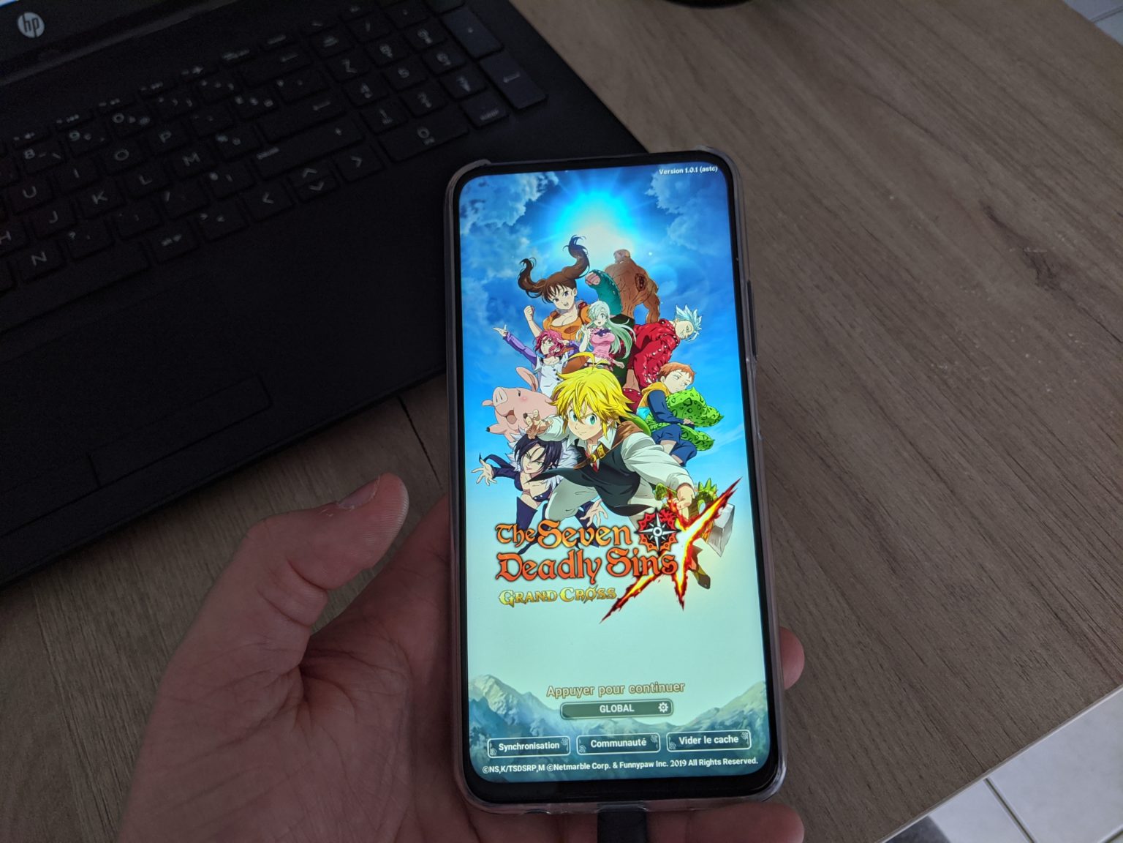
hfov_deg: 65.3
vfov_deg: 51.4
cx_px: 562
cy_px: 422
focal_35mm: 27
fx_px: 876
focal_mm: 4.44
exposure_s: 1/99.9
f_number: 1.8
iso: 105
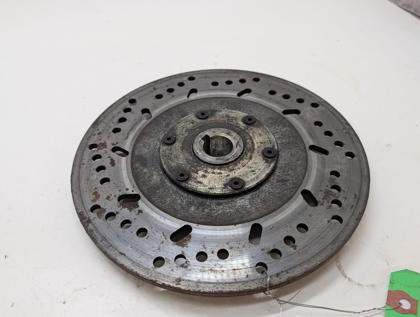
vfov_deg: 51.4
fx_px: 328
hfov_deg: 65.2
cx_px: 209
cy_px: 170
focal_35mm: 27
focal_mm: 6.9
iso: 277
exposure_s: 1/172
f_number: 1.68
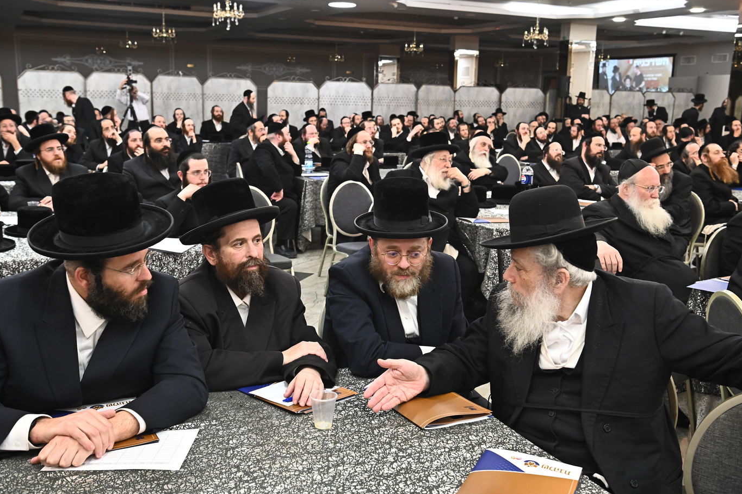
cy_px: 242
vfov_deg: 34.2
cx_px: 367
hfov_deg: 49.6
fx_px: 803
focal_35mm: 39
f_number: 5.6
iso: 2500
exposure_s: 1/100
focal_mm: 38
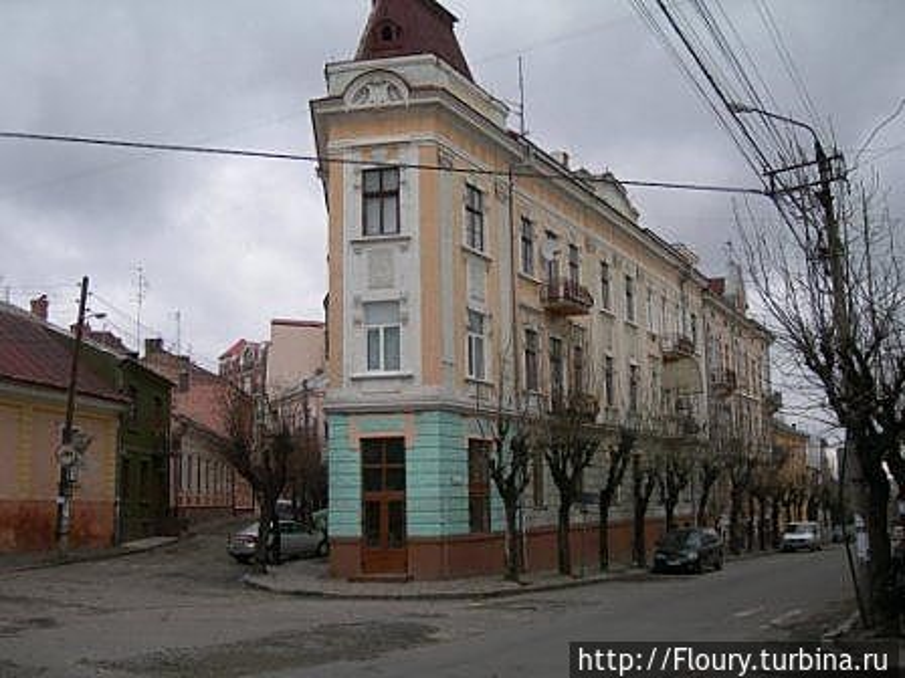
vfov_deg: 37.7
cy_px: 339
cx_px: 452
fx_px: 993
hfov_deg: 49.0
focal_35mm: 38
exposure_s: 1/62.8
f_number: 2.8
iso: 50
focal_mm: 7.8
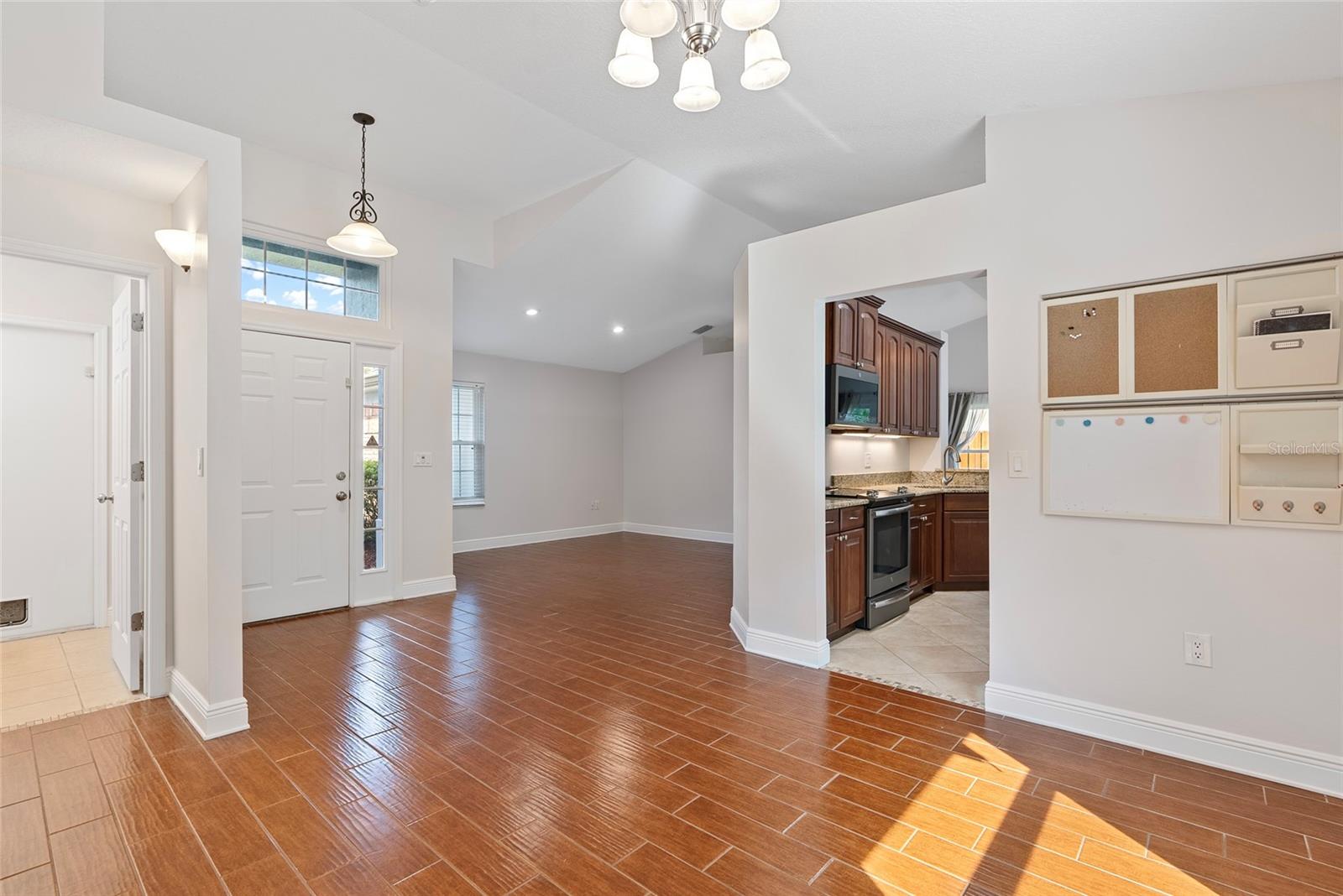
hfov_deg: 96.7
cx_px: 672
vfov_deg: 73.8
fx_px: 597
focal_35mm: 16
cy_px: 448
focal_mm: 16
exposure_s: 1/1.67
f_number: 8
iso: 100
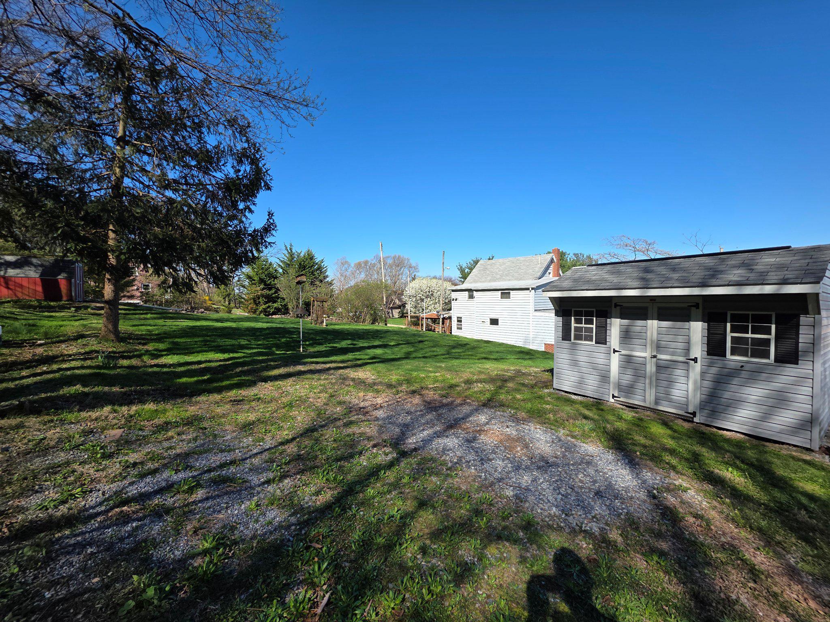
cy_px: 311
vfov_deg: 89.9
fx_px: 312
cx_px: 415
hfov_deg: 106.2
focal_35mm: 13
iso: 40
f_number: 1.9
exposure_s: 1/1406
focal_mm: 2.2
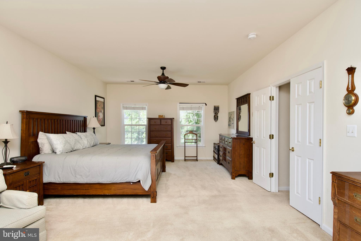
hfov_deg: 90.0
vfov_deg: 67.4
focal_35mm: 18
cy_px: 120
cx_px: 180
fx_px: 180
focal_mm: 12
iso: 320
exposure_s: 1/100
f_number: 7.1
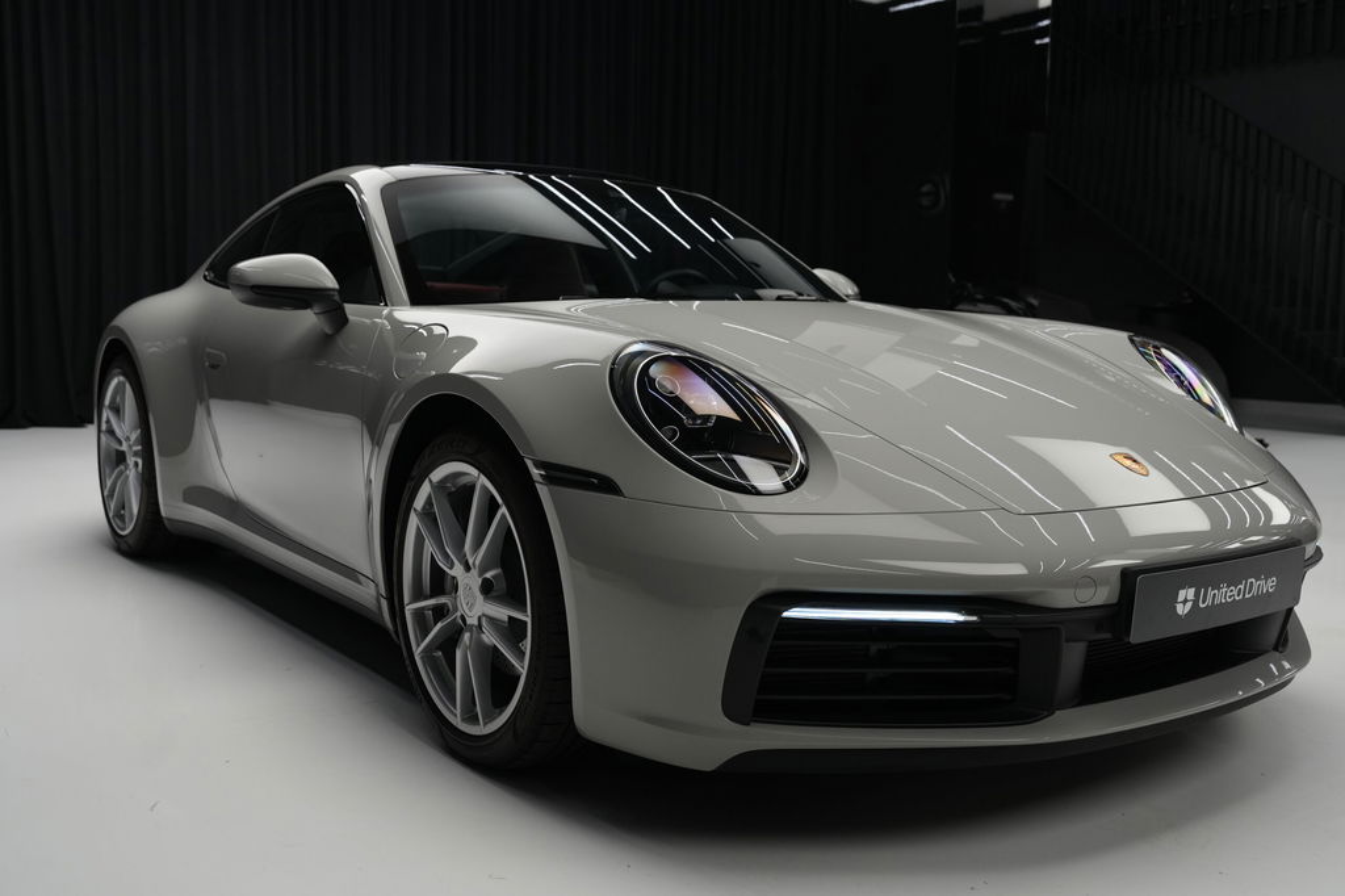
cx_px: 672
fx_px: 1307
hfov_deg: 54.4
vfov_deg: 37.8
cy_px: 448
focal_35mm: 35
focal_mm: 35
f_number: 4.5
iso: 1000
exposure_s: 1/60
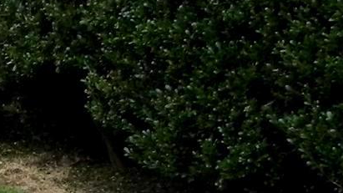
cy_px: 127
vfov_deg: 8.6
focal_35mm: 141
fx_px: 1282
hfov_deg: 13.1
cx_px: -351
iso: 160
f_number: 2.8
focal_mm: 4.6
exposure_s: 1/376
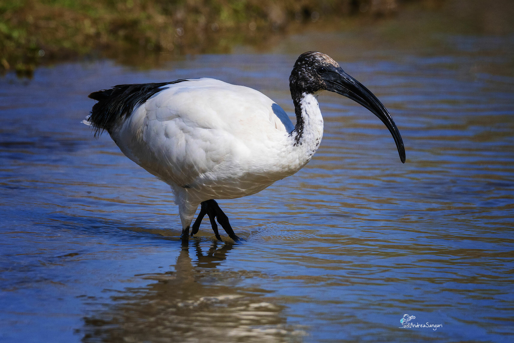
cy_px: 172
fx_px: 8994
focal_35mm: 630
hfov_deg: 3.3
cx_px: 257
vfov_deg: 2.2
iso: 1000
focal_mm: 420
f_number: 8
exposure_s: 1/6400
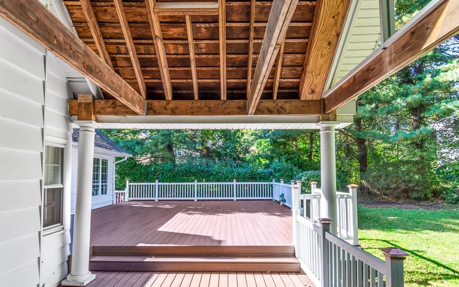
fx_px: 263
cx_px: 224
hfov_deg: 82.3
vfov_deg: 57.1
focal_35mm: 21
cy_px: 161
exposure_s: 1/80
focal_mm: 12
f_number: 8
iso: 100
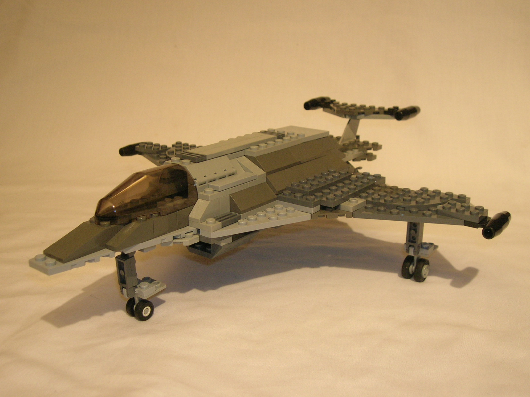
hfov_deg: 49.0
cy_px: 198
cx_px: 265
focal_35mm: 38
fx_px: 582
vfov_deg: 37.7
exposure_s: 1/28
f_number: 3
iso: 118
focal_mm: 6.4
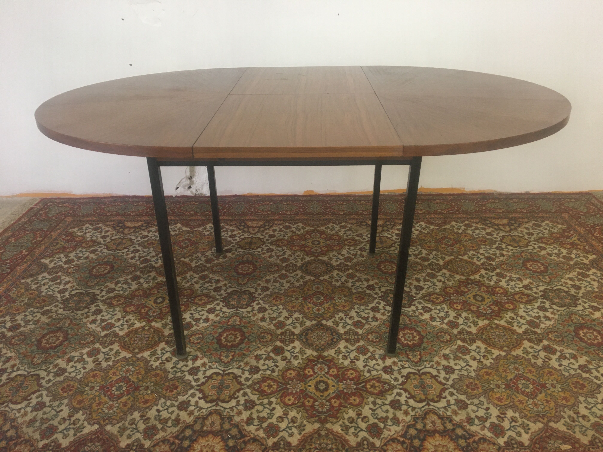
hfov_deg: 61.7
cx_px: 302
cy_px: 226
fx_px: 505
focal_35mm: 29
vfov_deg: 48.2
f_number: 2.2
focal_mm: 4.15
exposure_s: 1/33
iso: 125
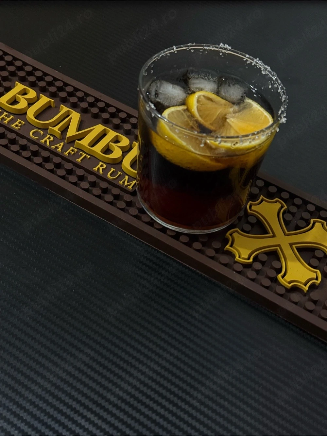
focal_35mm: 48
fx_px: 605
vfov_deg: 39.7
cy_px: 218
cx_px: 164
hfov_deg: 30.3
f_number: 1.78
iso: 250
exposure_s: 1/33
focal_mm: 6.76
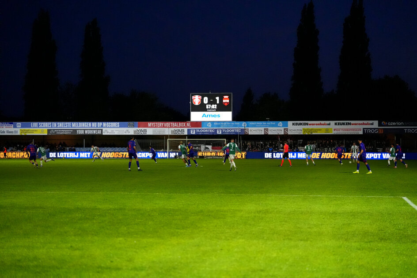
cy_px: 139
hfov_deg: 28.8
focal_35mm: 70
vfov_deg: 19.5
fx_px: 811
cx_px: 208
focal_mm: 70
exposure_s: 1/1000
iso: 12800
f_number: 2.8
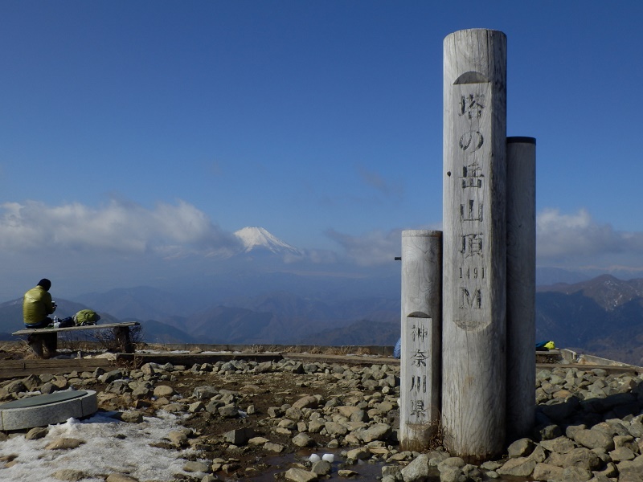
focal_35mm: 42
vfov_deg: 34.3
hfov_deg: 44.8
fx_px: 780
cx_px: 322
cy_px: 241
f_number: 10.3
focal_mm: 7.4
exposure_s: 1/320
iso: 100
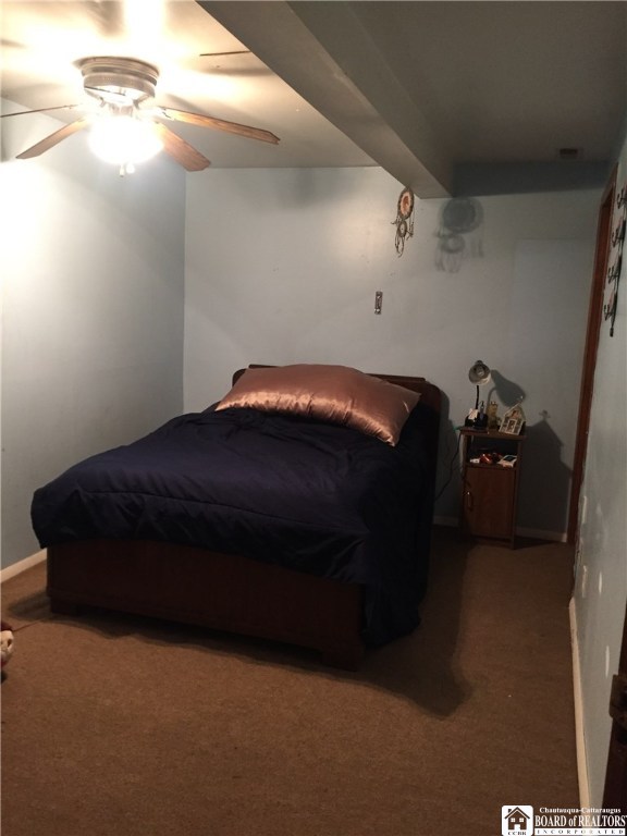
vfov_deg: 61.7
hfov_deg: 48.2
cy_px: 418
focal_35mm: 29
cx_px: 314
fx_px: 700
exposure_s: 1/24
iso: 250
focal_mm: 4.15
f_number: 2.2
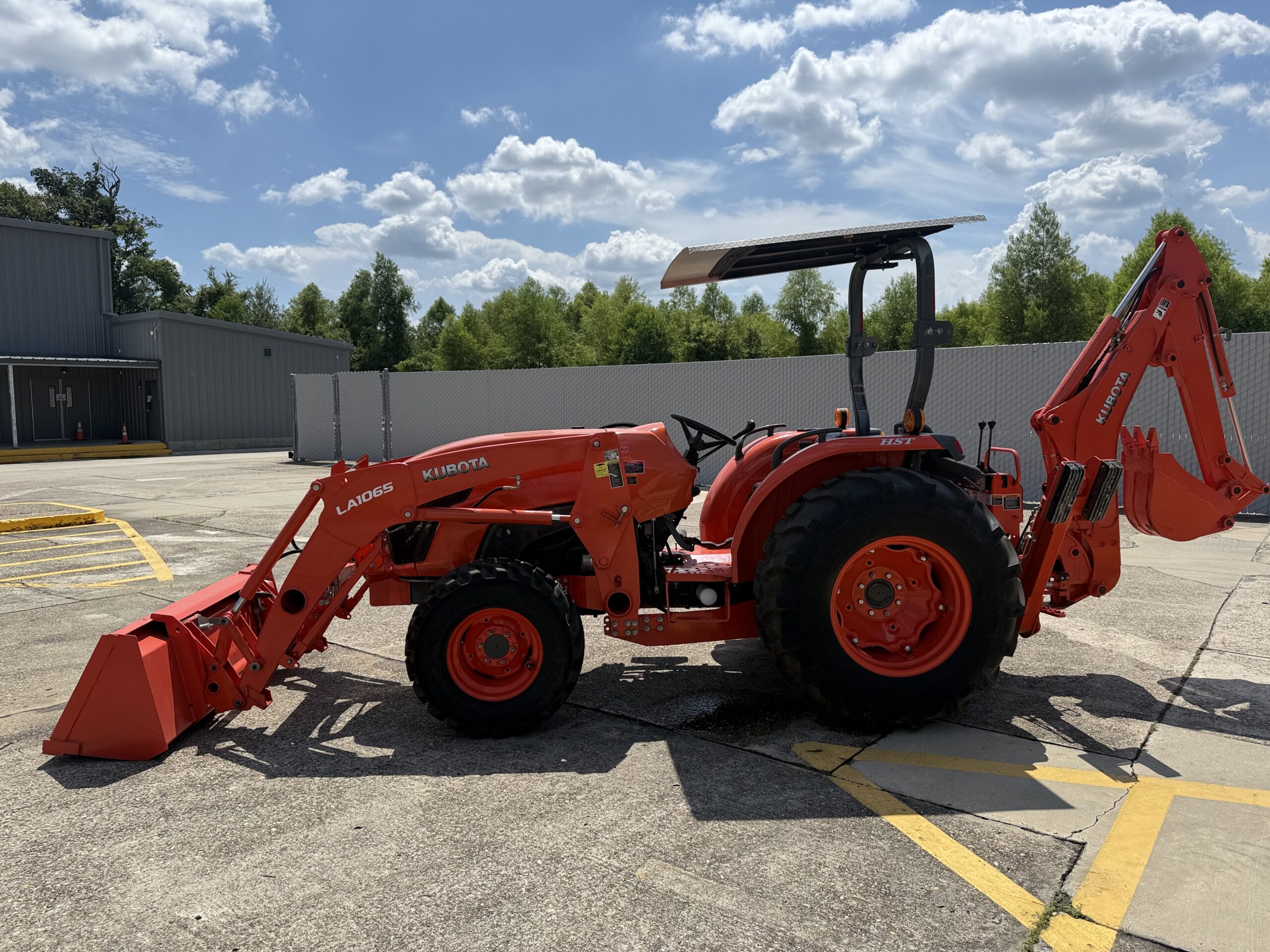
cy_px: 476
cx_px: 635
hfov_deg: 71.6
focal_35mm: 24
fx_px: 881
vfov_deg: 56.8
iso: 80
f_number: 1.78
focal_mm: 6.76
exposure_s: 1/8130
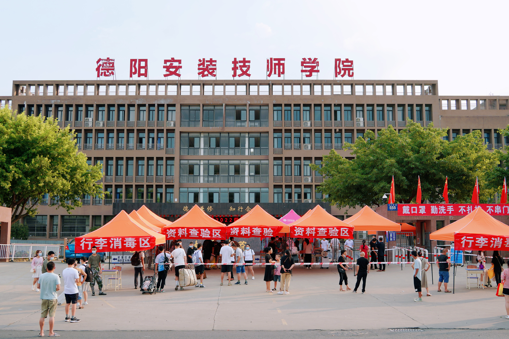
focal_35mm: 42
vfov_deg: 31.9
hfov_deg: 46.4
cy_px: 170
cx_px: 254
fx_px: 594
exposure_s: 1/125
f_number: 6.3
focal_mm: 28
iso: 100
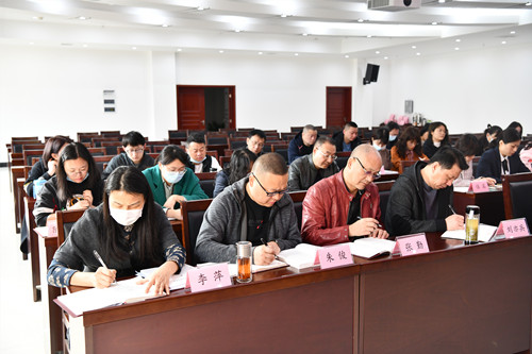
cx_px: 266
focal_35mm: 38
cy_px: 177
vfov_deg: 35.0
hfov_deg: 50.7
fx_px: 561
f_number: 4.5
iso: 1000
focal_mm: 38
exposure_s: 1/80
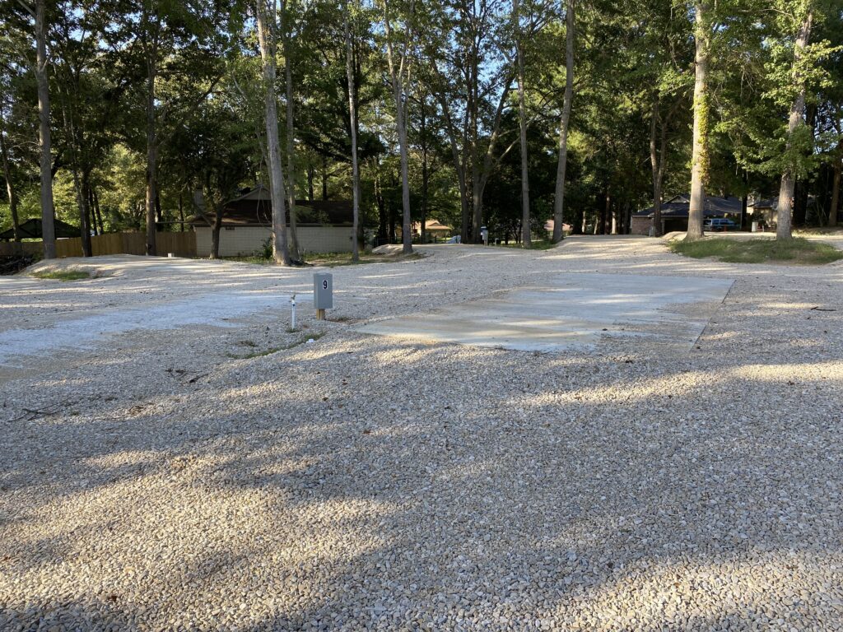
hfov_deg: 67.3
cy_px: 316
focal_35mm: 26
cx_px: 422
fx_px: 633
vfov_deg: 53.1
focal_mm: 4.25
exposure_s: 1/527
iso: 32
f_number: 1.8
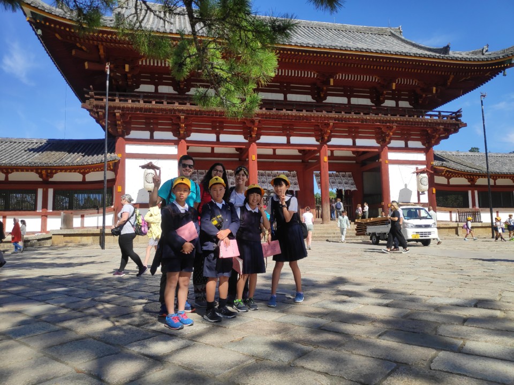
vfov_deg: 66.0
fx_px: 297
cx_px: 257
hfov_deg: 81.7
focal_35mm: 20
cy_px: 192
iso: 100
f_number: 1.9
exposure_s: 1/2668
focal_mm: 3.94
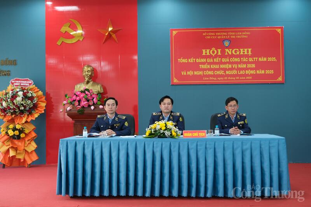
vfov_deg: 32.6
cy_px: 104
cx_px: 156
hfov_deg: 47.4
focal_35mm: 41
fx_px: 354
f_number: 4
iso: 1000
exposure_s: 1/100
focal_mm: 27.5
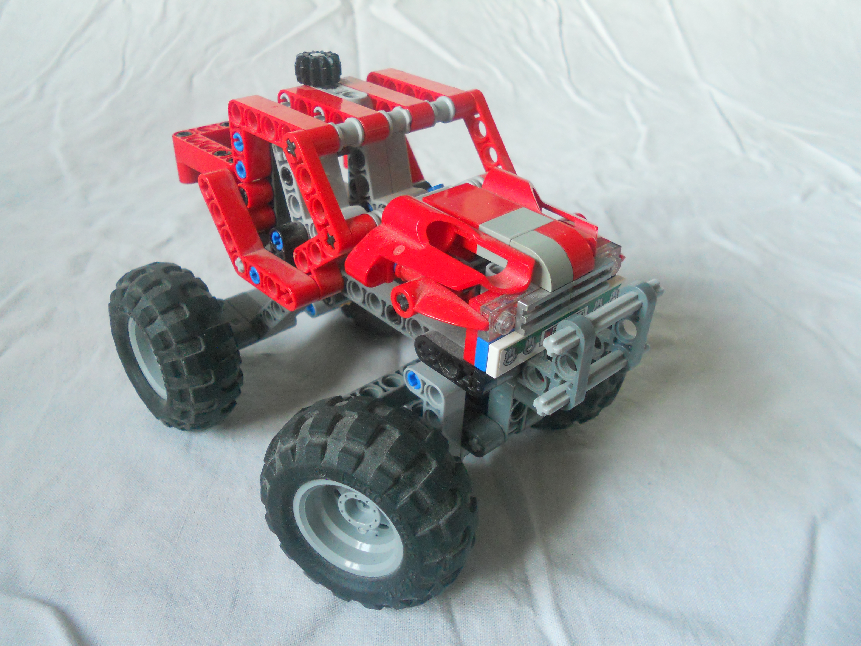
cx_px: 430
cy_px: 323
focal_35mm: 32
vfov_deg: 44.2
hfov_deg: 56.8
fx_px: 796
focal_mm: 5.8
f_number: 3.5
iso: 400
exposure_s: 1/20
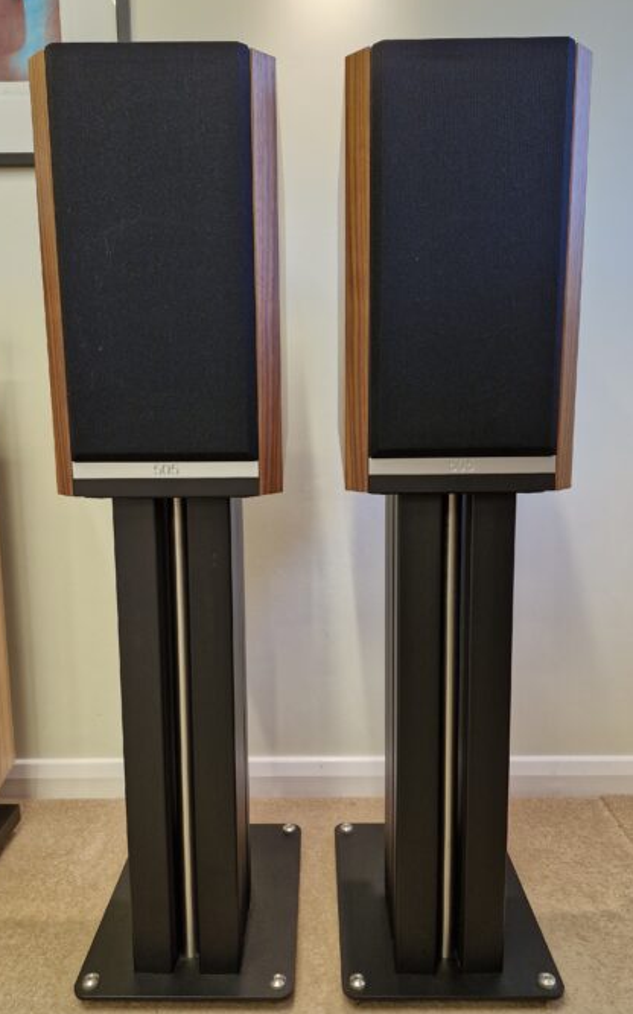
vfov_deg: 72.6
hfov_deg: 49.3
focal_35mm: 25
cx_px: 323
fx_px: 690
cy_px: 503
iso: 200
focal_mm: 5.54
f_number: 1.8
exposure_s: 1/100
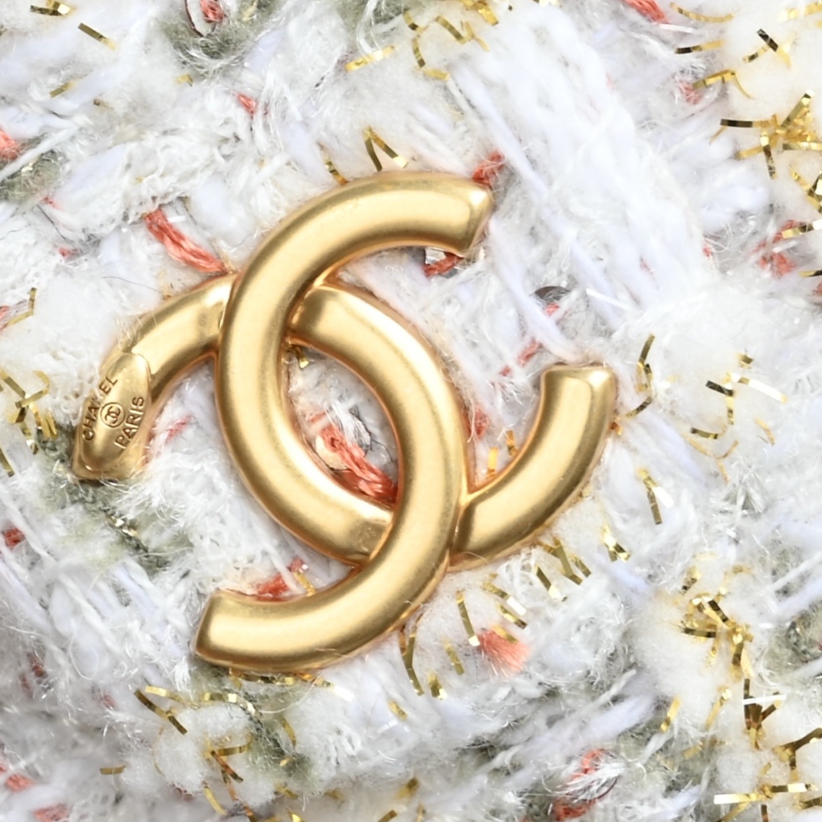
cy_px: 412
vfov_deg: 19.3
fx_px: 2418
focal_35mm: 90
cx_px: 337
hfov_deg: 19.3
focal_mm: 70
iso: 125
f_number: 13
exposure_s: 1/13
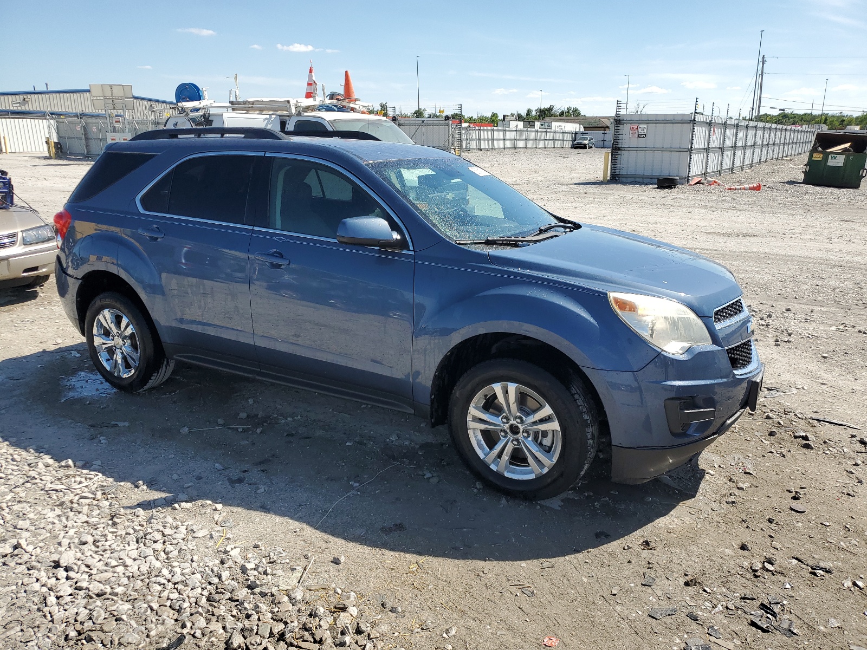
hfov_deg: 67.3
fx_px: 651
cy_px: 325
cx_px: 434
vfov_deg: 53.1
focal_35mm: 26
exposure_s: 1/2500
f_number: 1.5
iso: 50
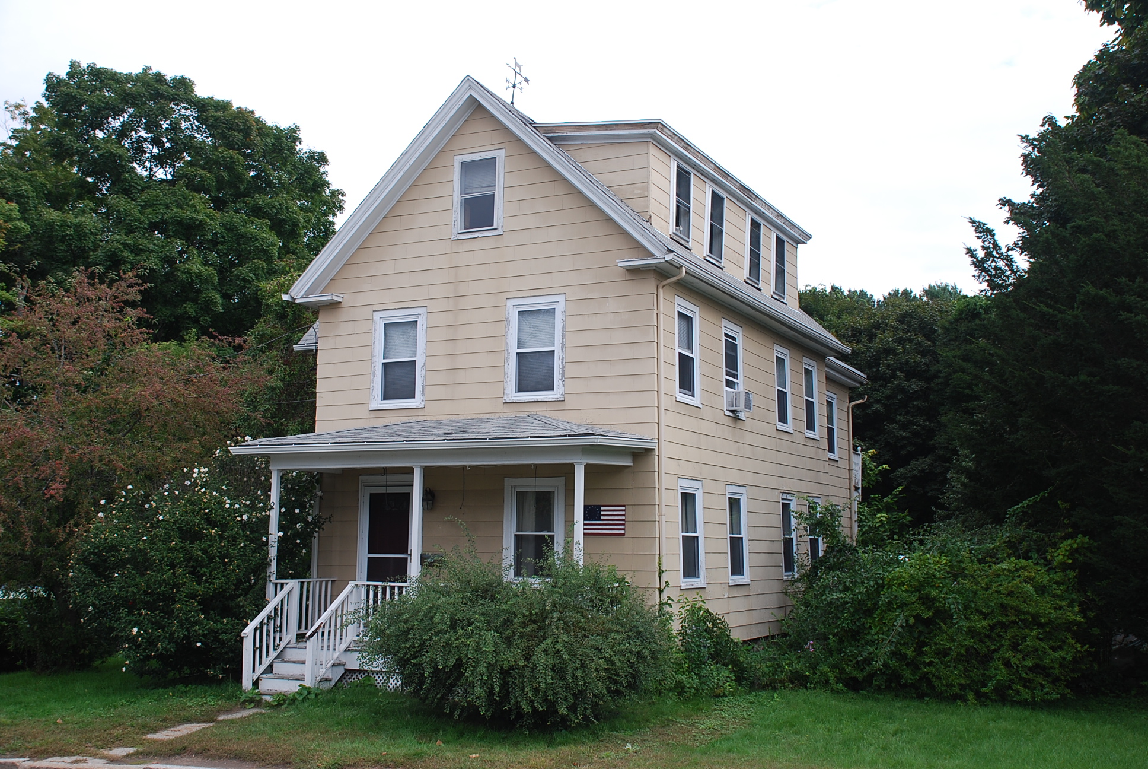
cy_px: 384
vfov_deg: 34.3
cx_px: 574
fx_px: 1245
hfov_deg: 49.5
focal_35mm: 39
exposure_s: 1/200
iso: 100
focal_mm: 26
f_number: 7.1
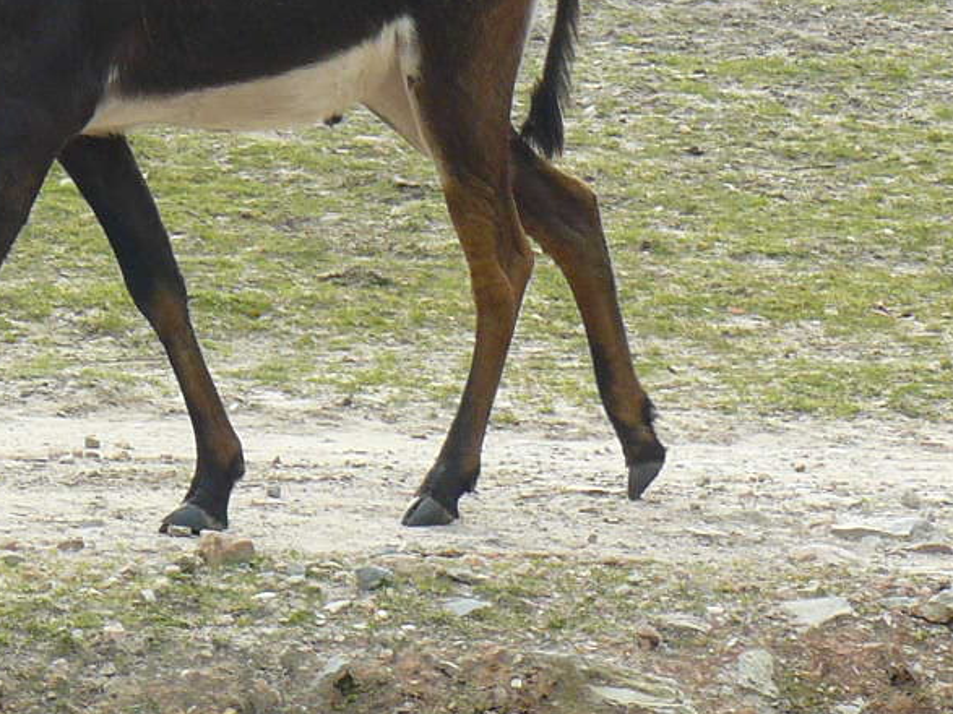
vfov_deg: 4.8
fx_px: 8588
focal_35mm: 312
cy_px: 70
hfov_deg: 6.4
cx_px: 369
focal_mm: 15.8
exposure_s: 1/200
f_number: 4.5
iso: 100
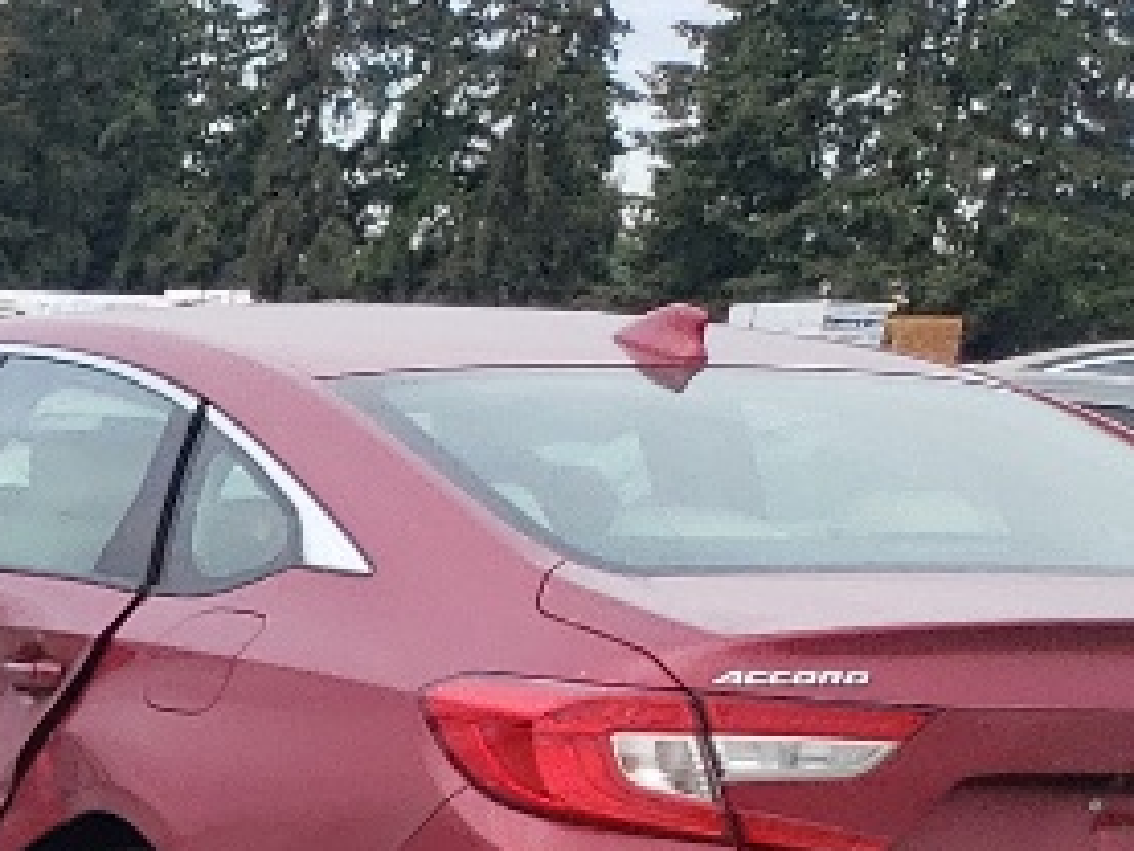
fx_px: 4916
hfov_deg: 10.7
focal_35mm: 150
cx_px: -1805
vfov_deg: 8.9
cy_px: 2078
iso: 50
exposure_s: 1/1429
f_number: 1.5
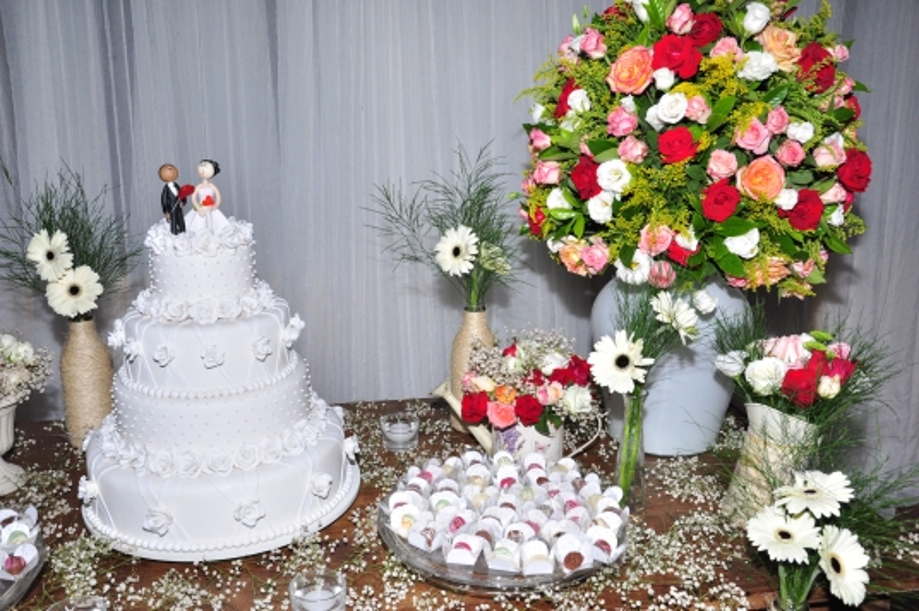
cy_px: 306
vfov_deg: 39.9
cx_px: 460
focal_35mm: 33
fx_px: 841
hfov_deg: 57.3
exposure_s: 1/90
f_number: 6.7
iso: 400
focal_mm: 22
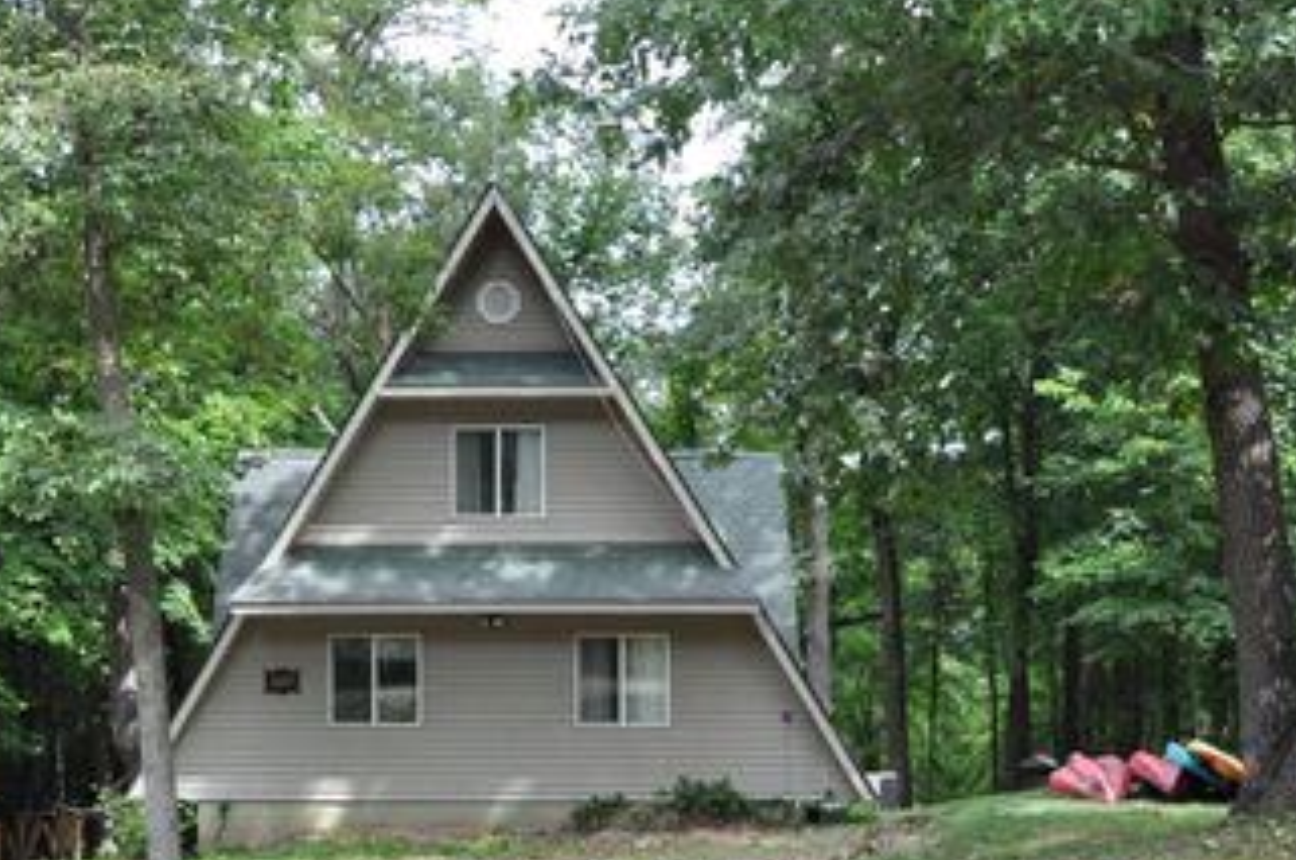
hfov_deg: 46.3
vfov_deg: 31.4
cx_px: 561
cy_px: 622
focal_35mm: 42
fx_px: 1510
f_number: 6.3
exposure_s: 1/250
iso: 400
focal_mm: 18
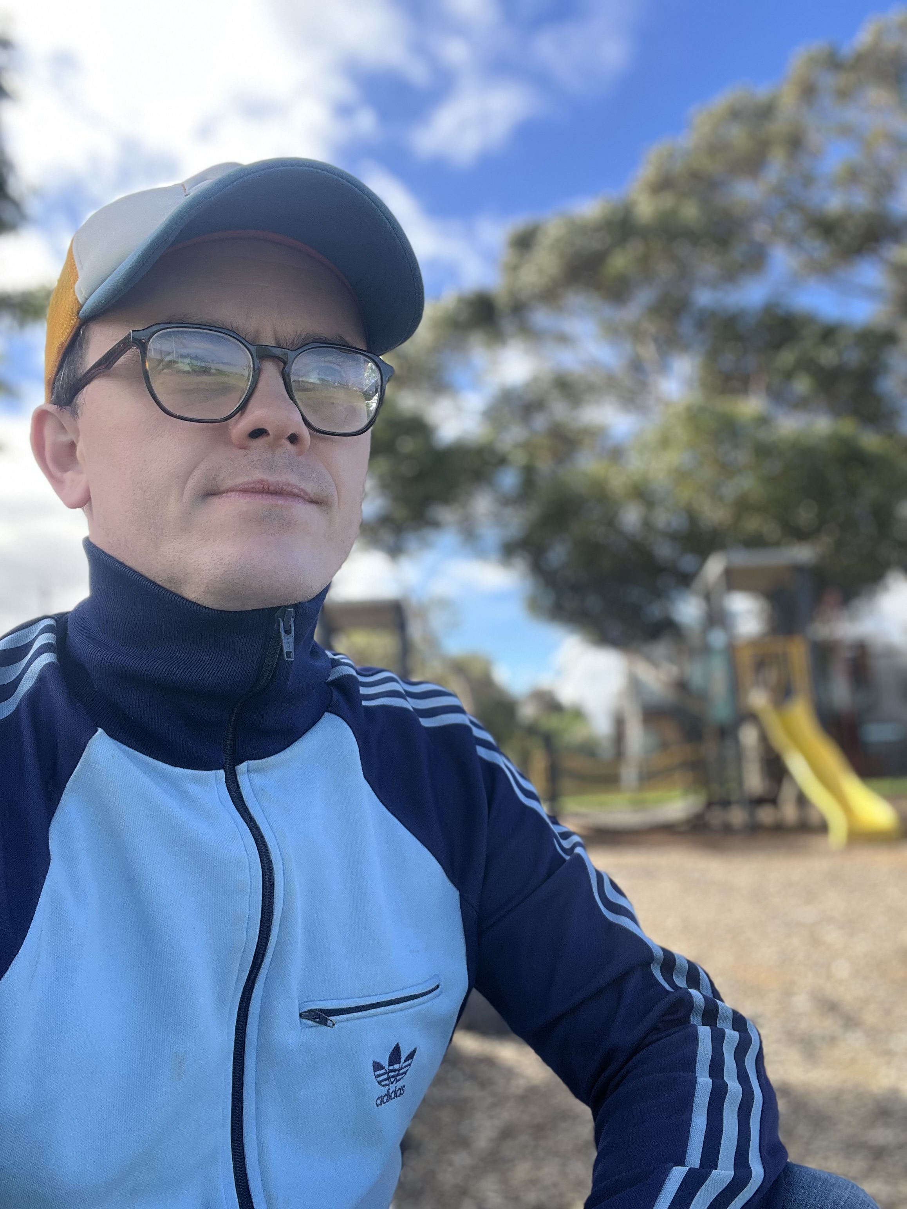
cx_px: 454
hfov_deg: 46.8
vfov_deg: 60.0
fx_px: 1048
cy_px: 604
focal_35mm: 30
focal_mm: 2.71
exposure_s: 1/285
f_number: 2.2
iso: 32
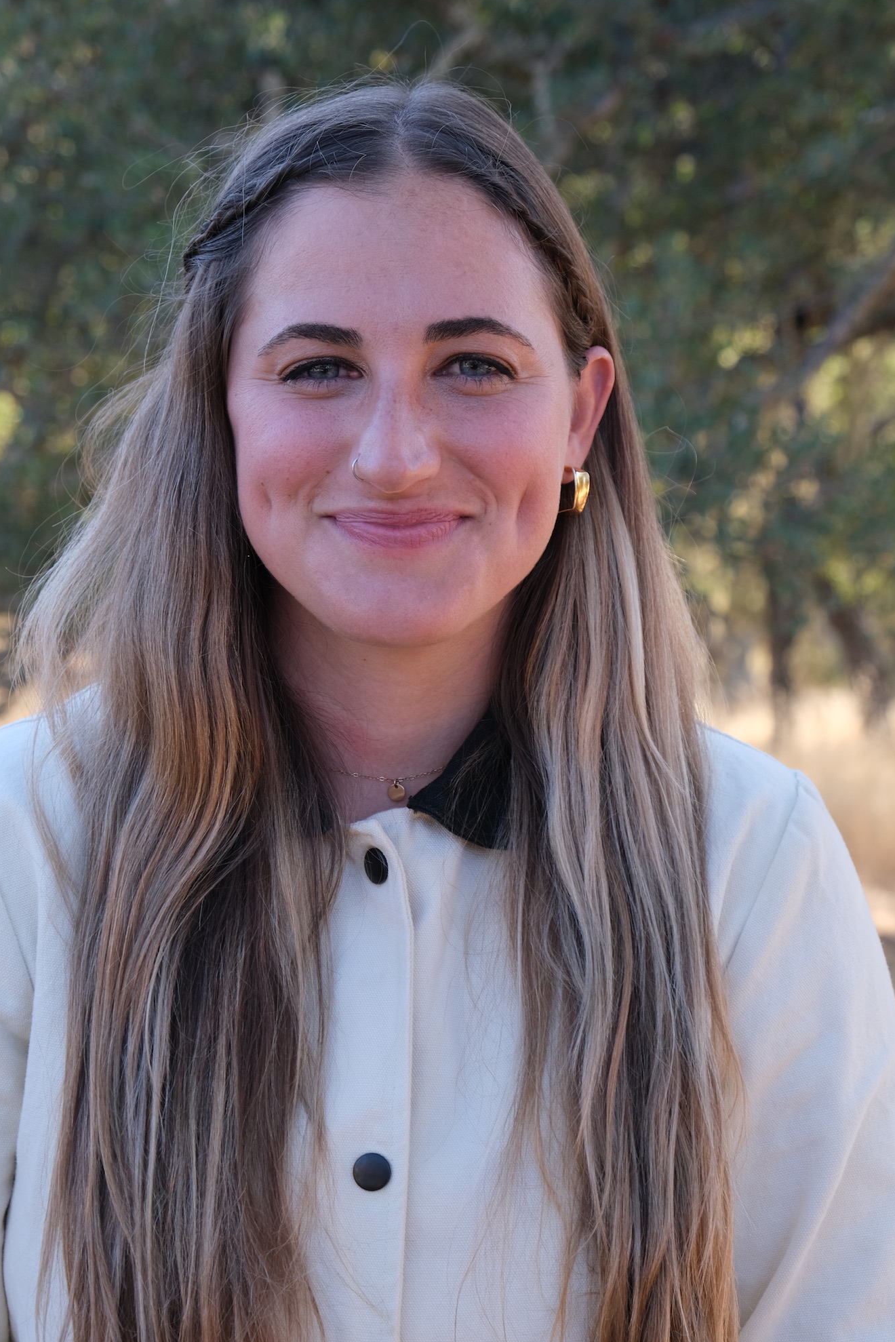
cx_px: 399
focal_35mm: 71
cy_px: 772
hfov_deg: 19.2
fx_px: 2647
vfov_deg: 28.4
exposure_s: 1/120
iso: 320
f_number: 5.6
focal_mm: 40.7
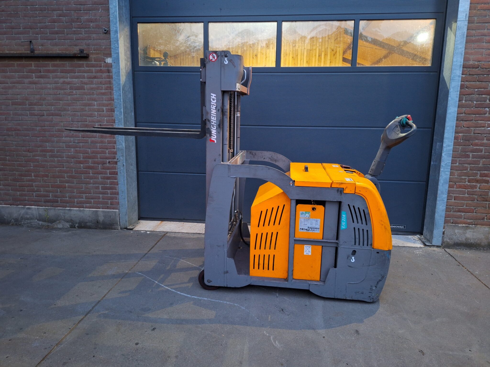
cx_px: 245
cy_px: 184
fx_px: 326
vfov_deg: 58.9
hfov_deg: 73.9
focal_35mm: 23
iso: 500
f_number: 1.8
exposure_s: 1/20
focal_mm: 5.54
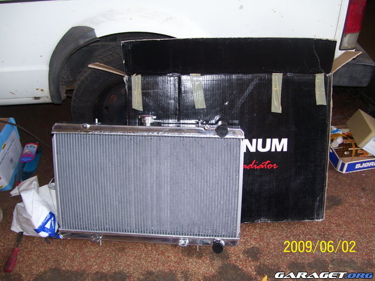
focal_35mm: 37
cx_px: 188
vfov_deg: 38.7
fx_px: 401
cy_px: 140
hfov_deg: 50.1
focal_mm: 6
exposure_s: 1/60
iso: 80
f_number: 2.7
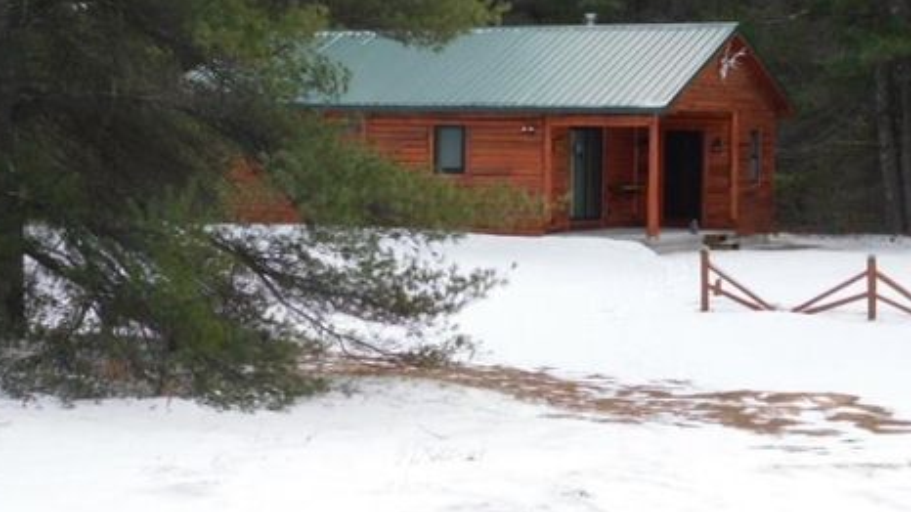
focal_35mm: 83
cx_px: 430
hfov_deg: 25.6
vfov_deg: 14.5
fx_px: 2005
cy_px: 163
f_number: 4.3
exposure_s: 1/400
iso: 125
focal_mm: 12.6
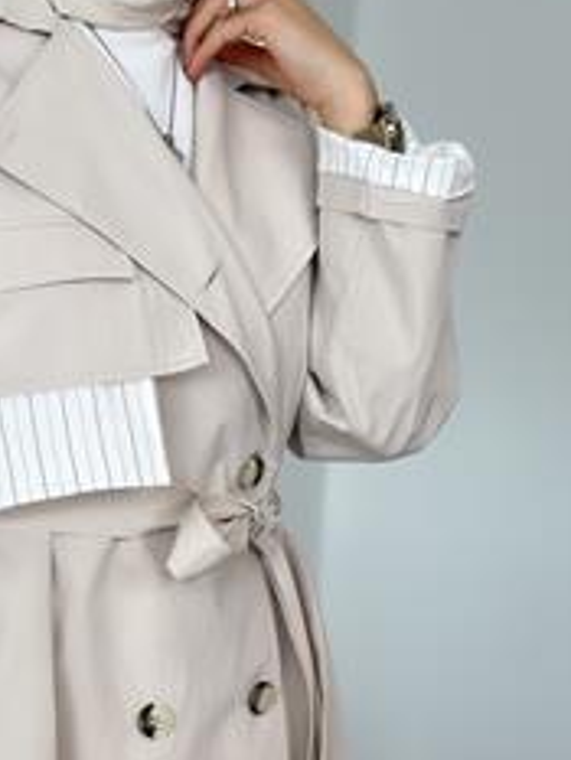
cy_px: 628
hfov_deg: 17.2
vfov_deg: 22.6
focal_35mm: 85
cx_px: 108
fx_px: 1868
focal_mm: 6.86
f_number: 1.78
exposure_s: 1/248
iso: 80
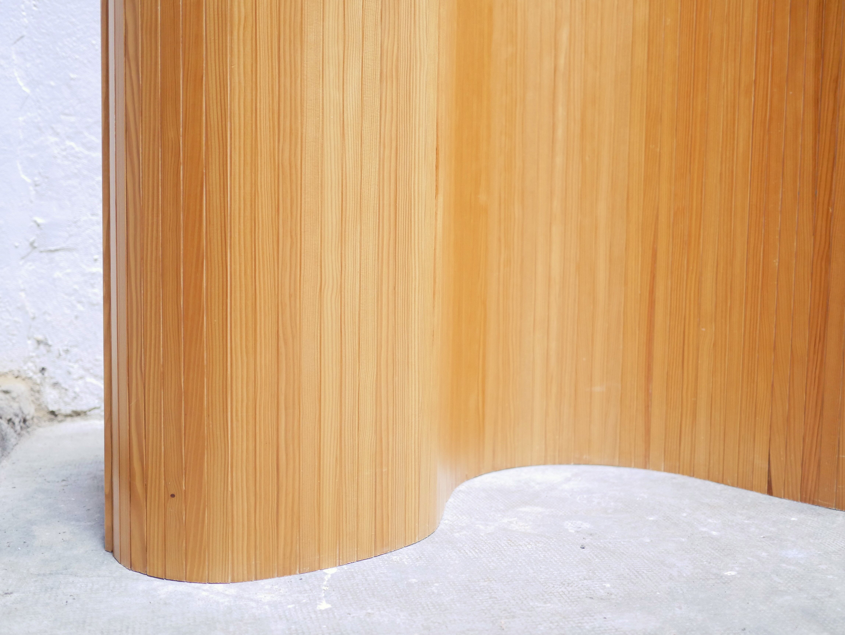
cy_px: 318
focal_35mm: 40
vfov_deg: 36.0
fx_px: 977
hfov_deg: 46.8
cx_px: 422
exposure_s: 1/60
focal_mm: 20
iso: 1000
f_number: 1.7
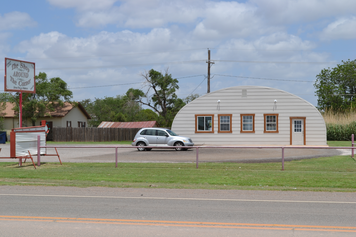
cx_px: 178
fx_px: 593
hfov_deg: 33.4
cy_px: 118
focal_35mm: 60
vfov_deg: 22.6
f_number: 9
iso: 100
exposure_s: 1/320
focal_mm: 40
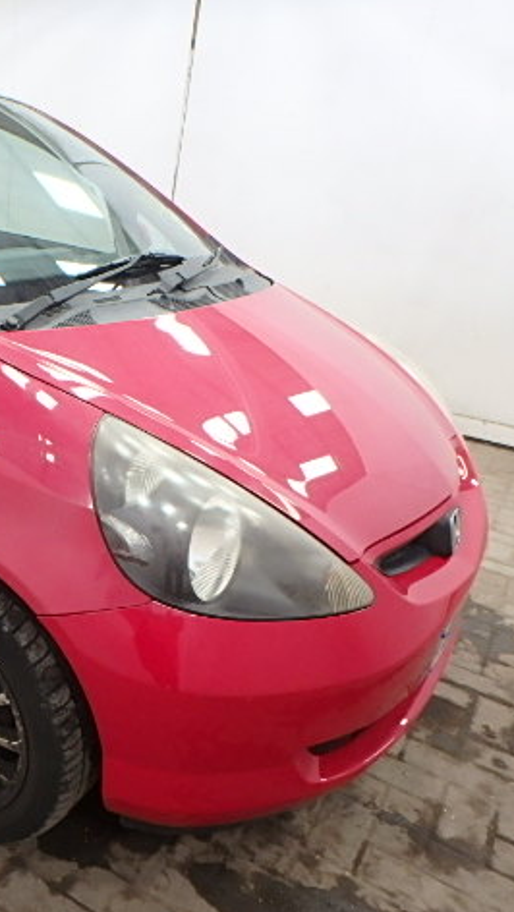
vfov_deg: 62.6
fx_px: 750
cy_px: 456
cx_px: -25
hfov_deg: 33.8
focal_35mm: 31
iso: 400
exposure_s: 1/40
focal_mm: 3.7
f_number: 3.5
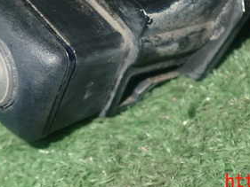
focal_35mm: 94
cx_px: 159
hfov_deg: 20.8
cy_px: -6
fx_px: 679
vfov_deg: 15.4
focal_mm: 7.84
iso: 320
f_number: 9
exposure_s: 1/40
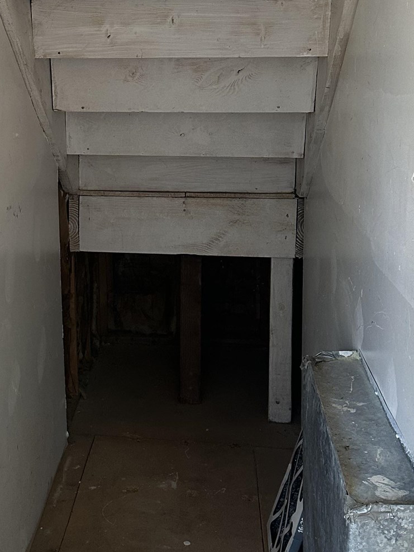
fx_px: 892
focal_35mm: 56
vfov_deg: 34.2
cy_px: 222
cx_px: 85
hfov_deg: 25.7
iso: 320
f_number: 1.78
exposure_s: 1/60
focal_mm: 6.86
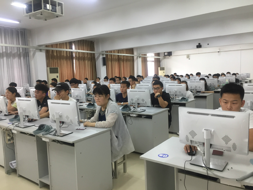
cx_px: 126
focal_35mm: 29
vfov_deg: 48.2
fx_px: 212
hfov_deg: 61.7
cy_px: 95
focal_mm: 4.15
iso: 80
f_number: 2.2
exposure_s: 1/33
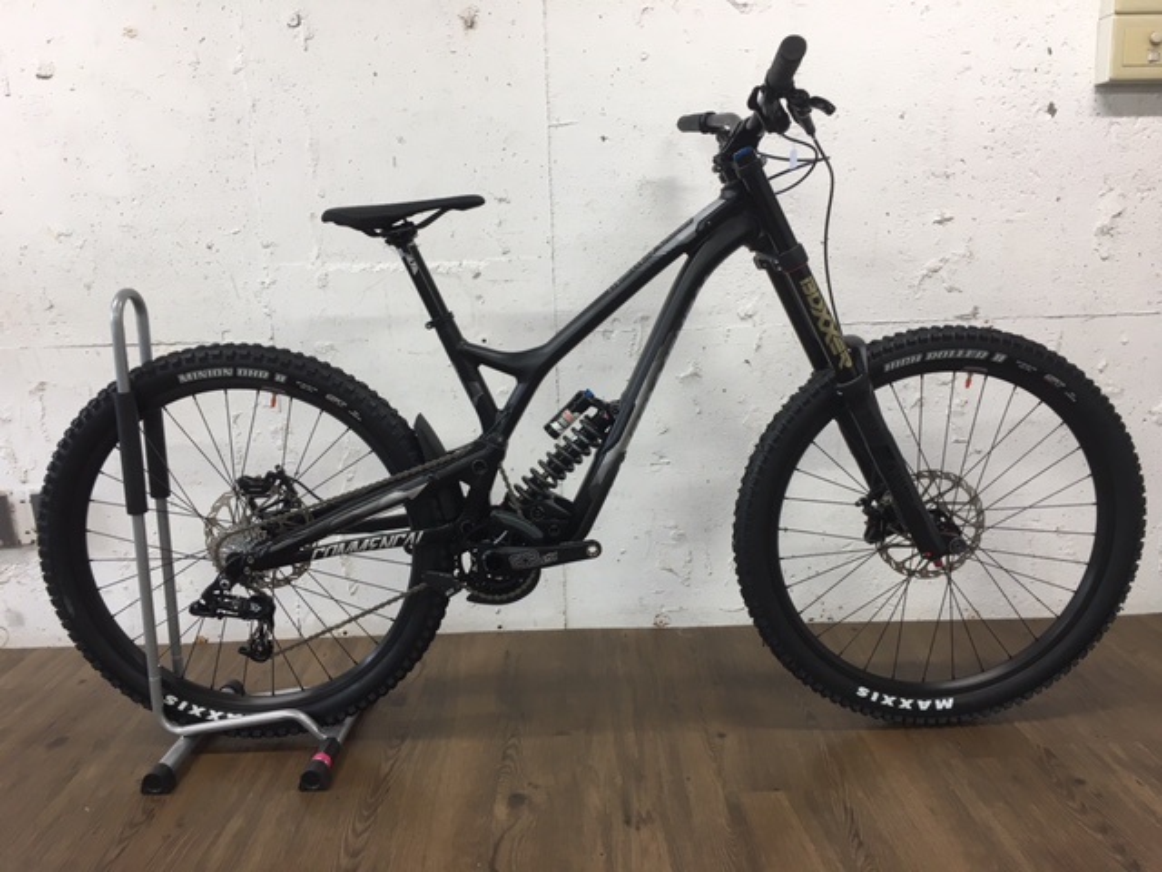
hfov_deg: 61.7
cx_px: 581
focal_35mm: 29
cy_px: 436
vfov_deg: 48.2
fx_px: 973
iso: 25
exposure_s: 1/40
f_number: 2.2
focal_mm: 4.15
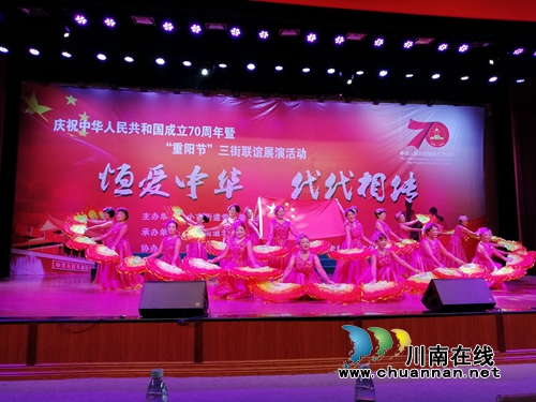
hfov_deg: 67.3
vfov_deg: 53.1
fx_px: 403
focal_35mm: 26
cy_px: 201
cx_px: 268
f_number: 2.2
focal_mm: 3.21
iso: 80
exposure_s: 1/50
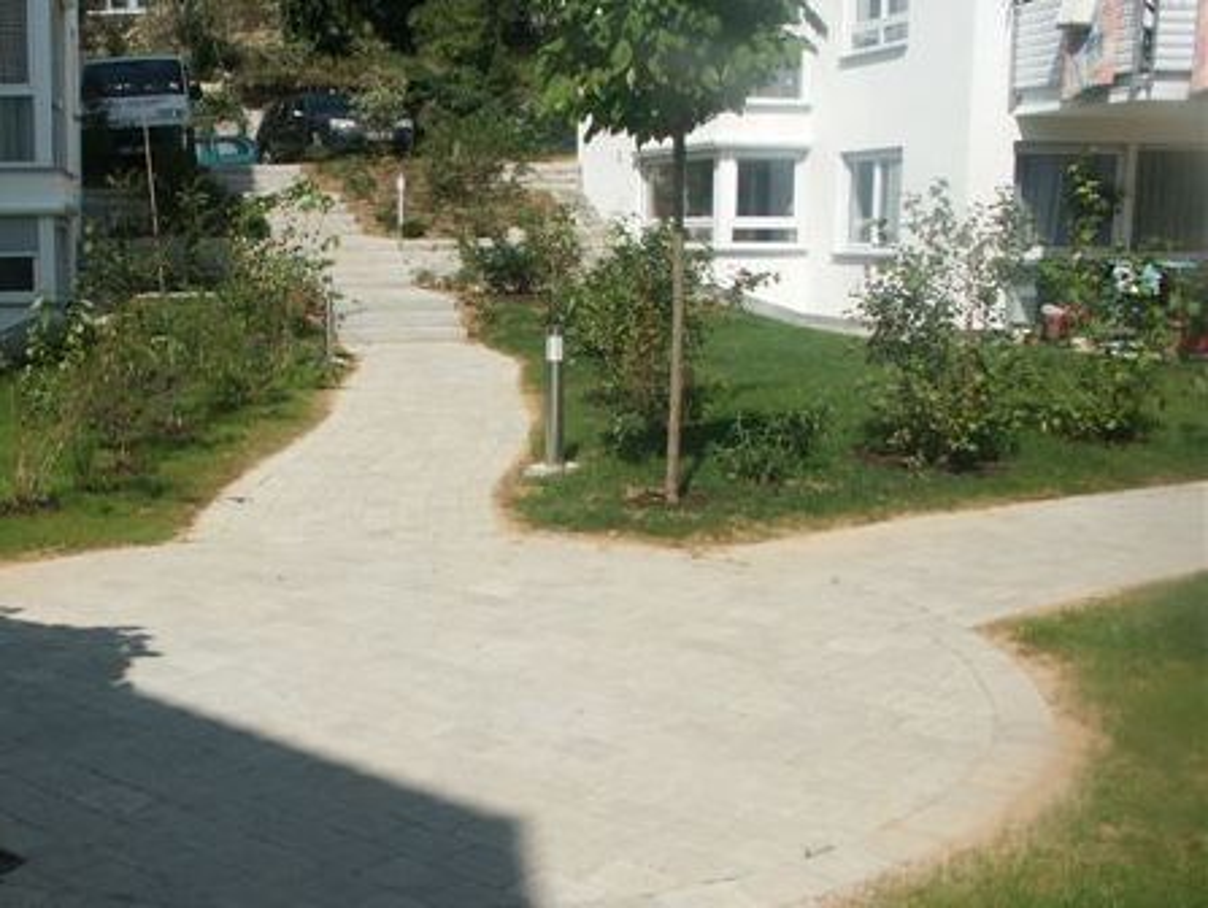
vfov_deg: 45.5
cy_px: 454
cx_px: 604
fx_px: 1083
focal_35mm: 31
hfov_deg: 58.3
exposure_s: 1/500
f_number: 8
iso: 100
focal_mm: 7.97
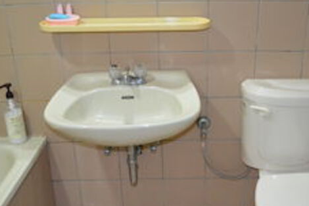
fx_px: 395
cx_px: 179
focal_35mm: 46
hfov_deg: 42.6
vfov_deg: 28.8
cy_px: 151
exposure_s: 1/60
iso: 1250
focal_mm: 20
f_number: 3.8
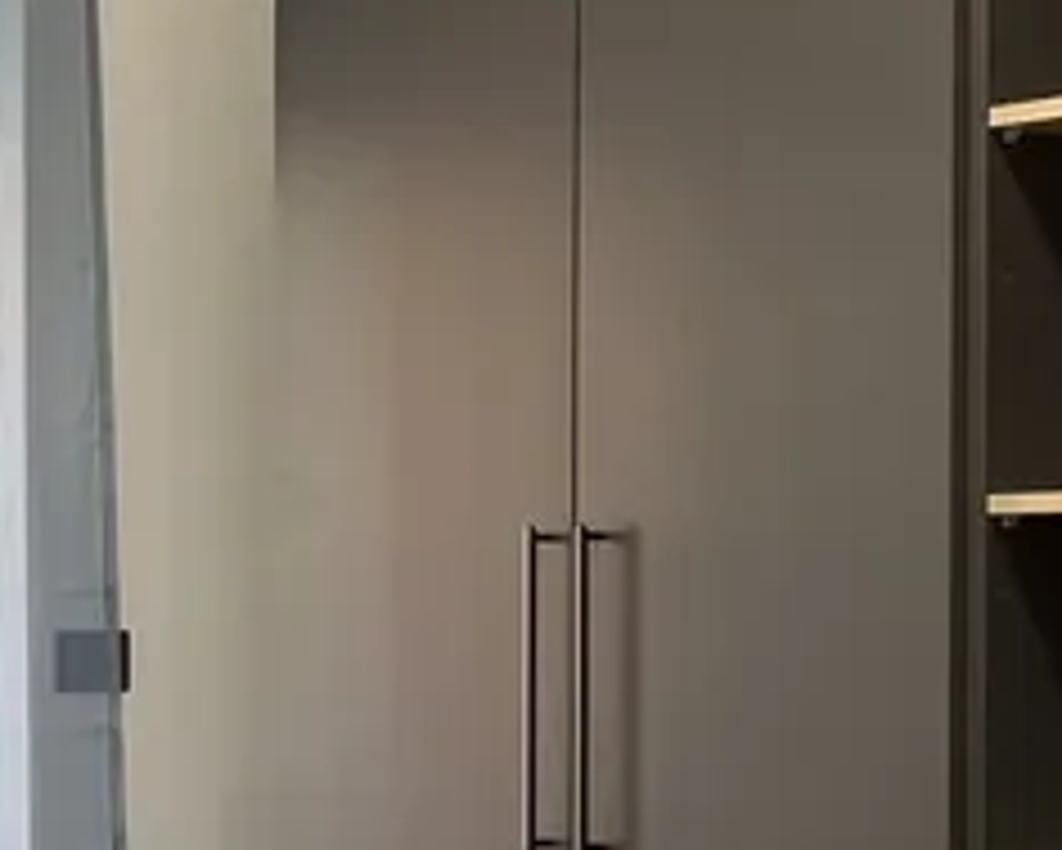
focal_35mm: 116
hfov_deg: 15.8
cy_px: 715
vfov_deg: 13.2
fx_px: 3648
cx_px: -284
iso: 125
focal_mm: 5.1
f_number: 1.6
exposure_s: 1/56
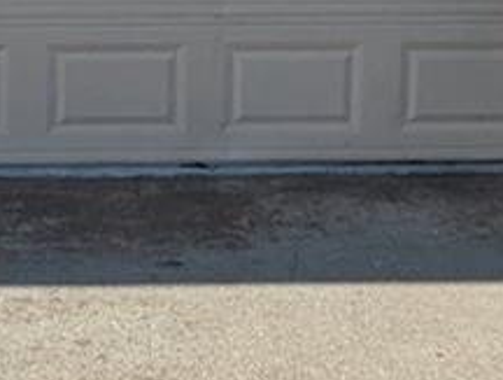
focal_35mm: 96
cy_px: 7
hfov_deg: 20.0
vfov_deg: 15.2
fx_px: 1398
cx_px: 58
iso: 53
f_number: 2.2
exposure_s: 1/998
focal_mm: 1.95
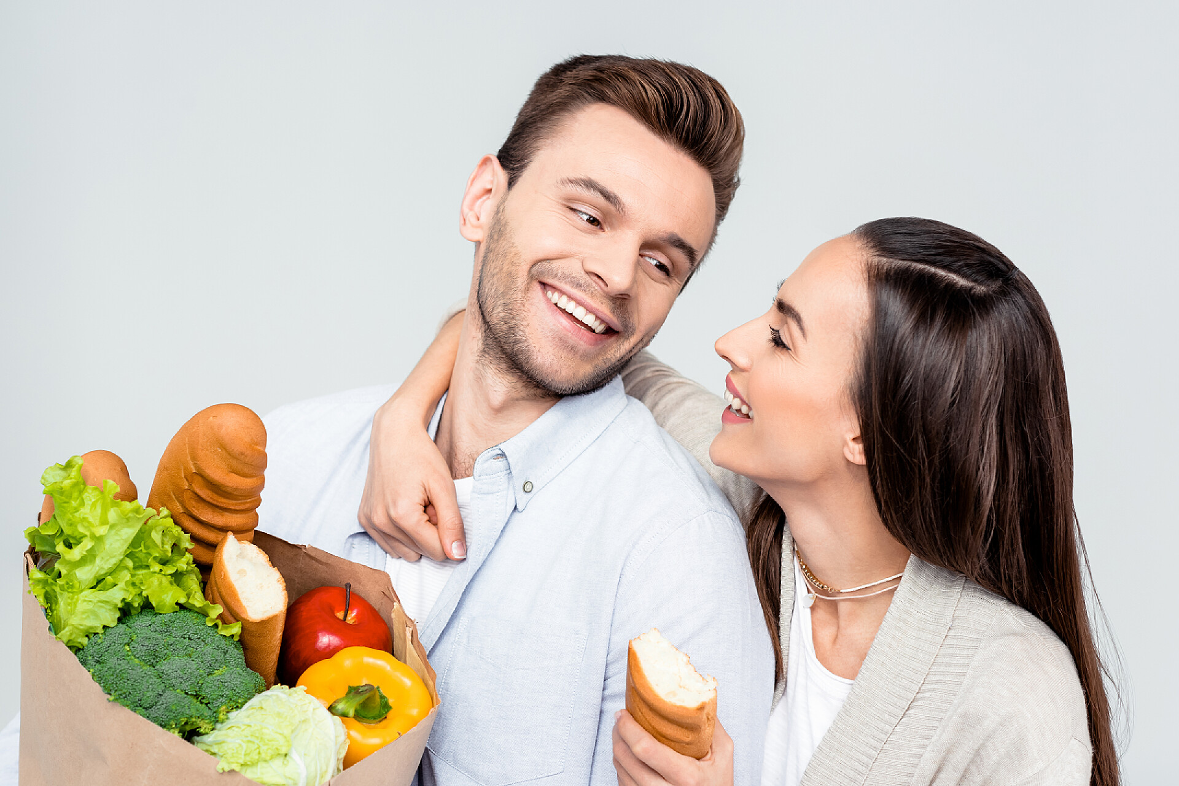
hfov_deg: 23.9
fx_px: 2784
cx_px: 590
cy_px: 393
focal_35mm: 85
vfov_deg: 16.1
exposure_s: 1/200
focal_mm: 85
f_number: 4.5
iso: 400
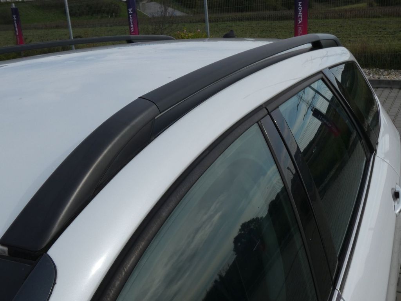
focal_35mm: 36
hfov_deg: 51.4
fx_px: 417
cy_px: 150
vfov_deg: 39.7
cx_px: 200
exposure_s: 1/400
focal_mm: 6.5
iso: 80
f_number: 6.3
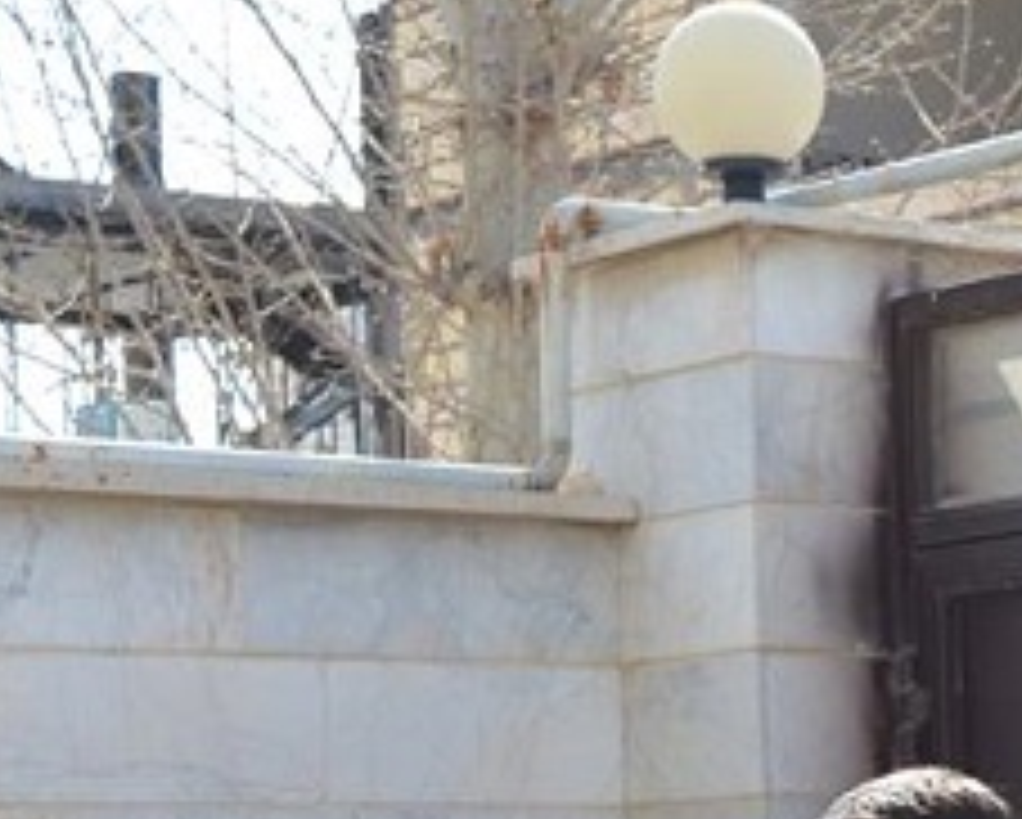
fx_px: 4046
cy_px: 1145
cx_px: 1252
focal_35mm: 134
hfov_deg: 13.9
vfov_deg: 11.2
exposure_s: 1/160
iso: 100
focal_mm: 27
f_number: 6.3
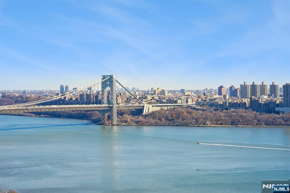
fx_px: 684
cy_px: 96
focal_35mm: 85
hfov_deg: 23.9
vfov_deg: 16.1
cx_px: 145
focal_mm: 85
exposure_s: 1/1250
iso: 500
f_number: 8
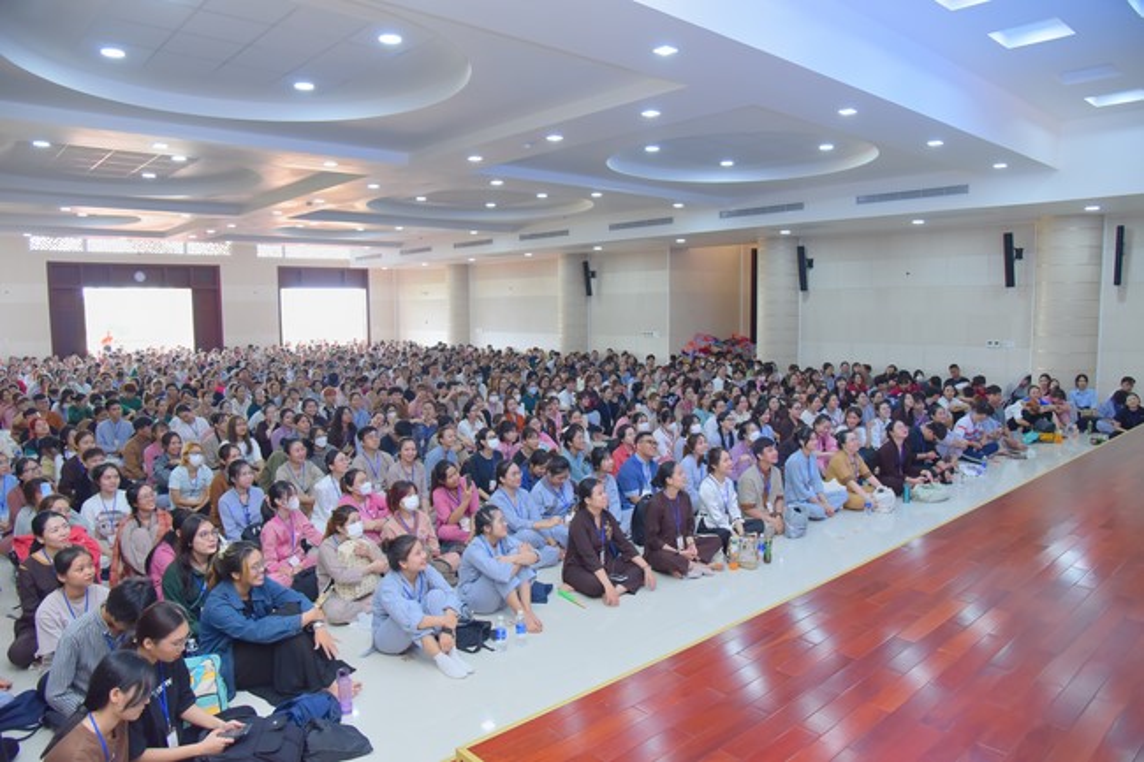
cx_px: 572
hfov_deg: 73.8
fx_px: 762
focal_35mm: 24
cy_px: 381
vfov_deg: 53.1
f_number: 5.6
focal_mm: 24
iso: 1250
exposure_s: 1/100
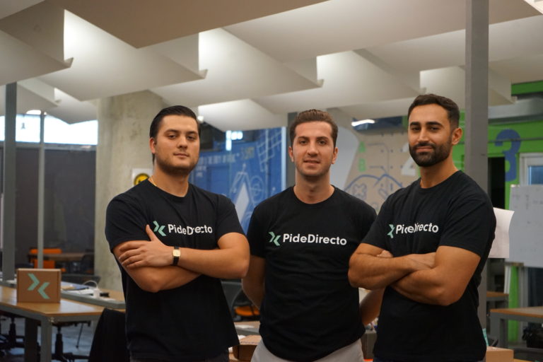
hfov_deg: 28.8
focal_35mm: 70
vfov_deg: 19.5
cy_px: 181
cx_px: 272
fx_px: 1056
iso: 4000
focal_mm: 70
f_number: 5.6
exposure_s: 1/160
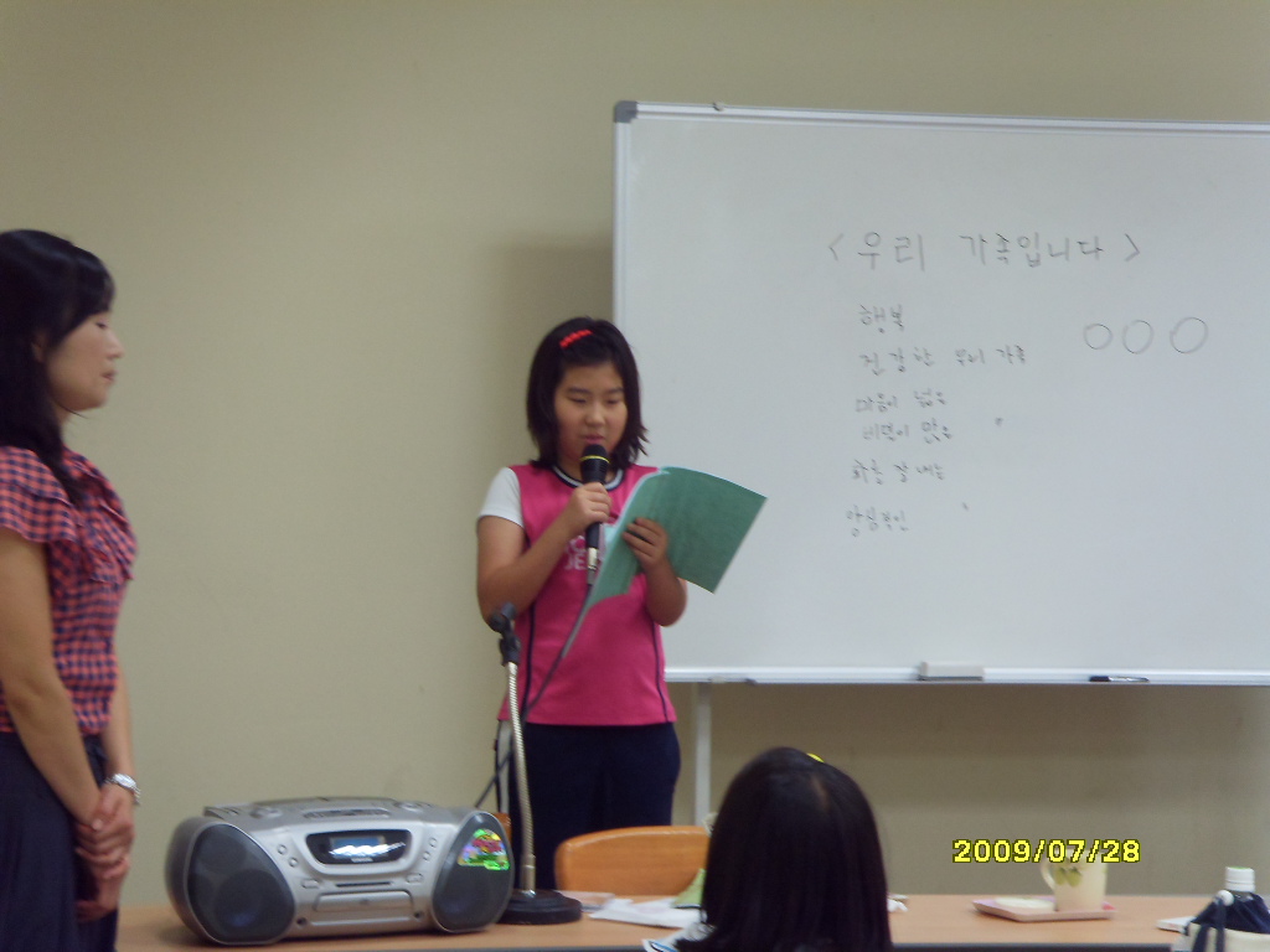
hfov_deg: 16.8
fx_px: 4293
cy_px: 476
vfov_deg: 12.7
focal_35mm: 117
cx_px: 635
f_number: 4.5
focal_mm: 19.8
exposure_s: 1/30
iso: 200
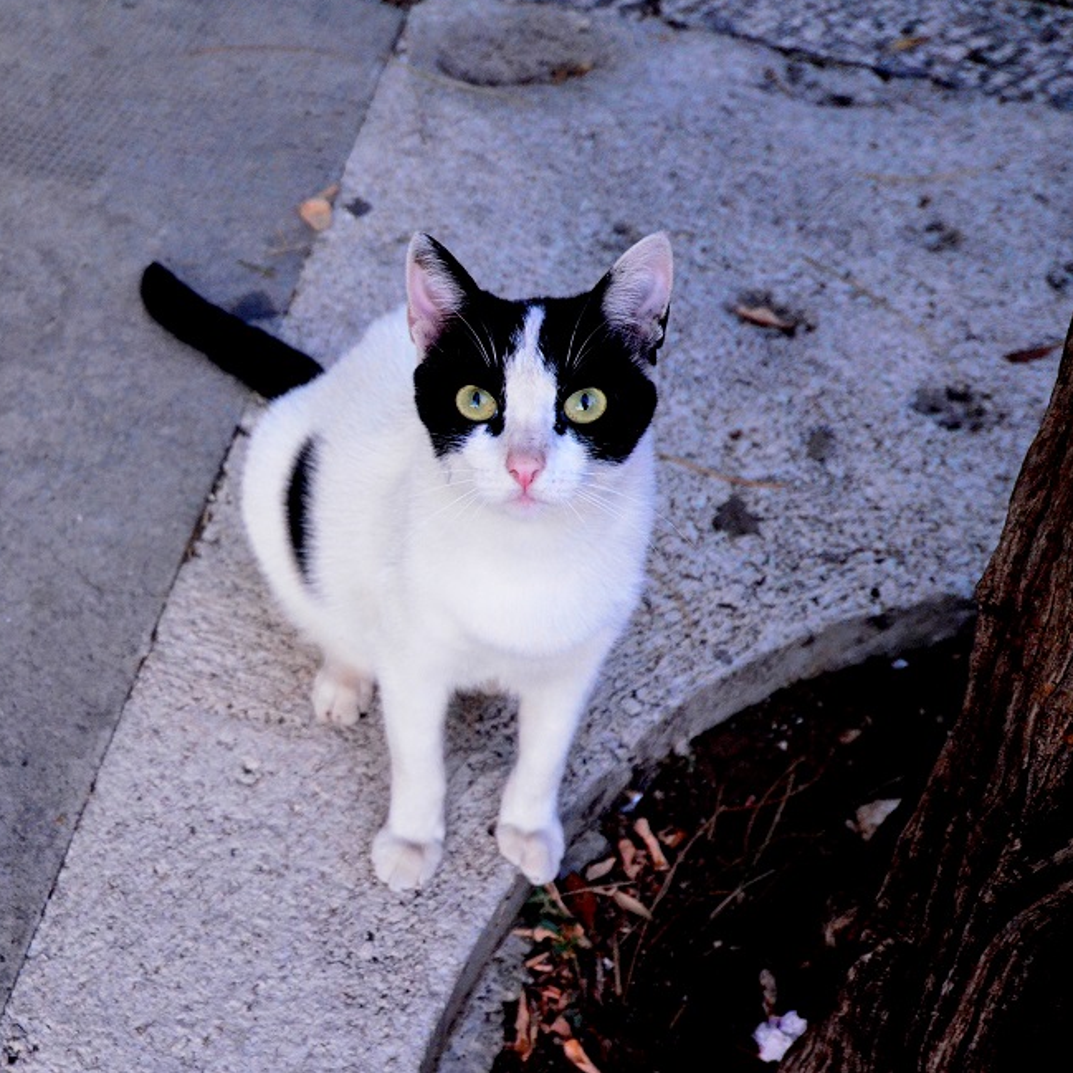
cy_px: 538
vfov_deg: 36.1
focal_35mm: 47
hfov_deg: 35.2
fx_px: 1648
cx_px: 262
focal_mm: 24
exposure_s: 1/250
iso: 5000
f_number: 4
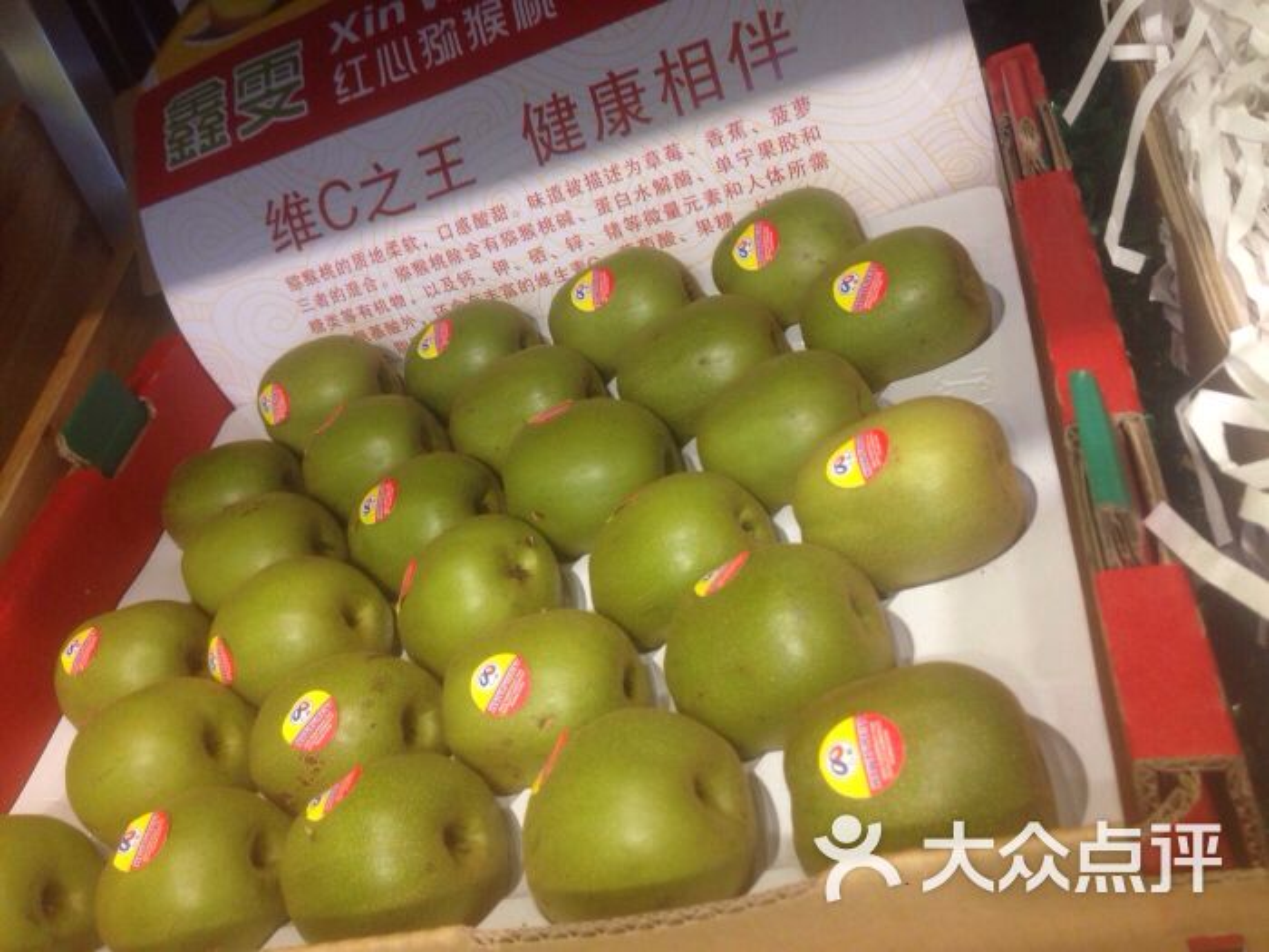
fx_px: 1210
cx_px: 634
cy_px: 476
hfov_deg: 55.4
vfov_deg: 42.9
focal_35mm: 33
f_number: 2.4
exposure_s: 1/20
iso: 100
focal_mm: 4.12
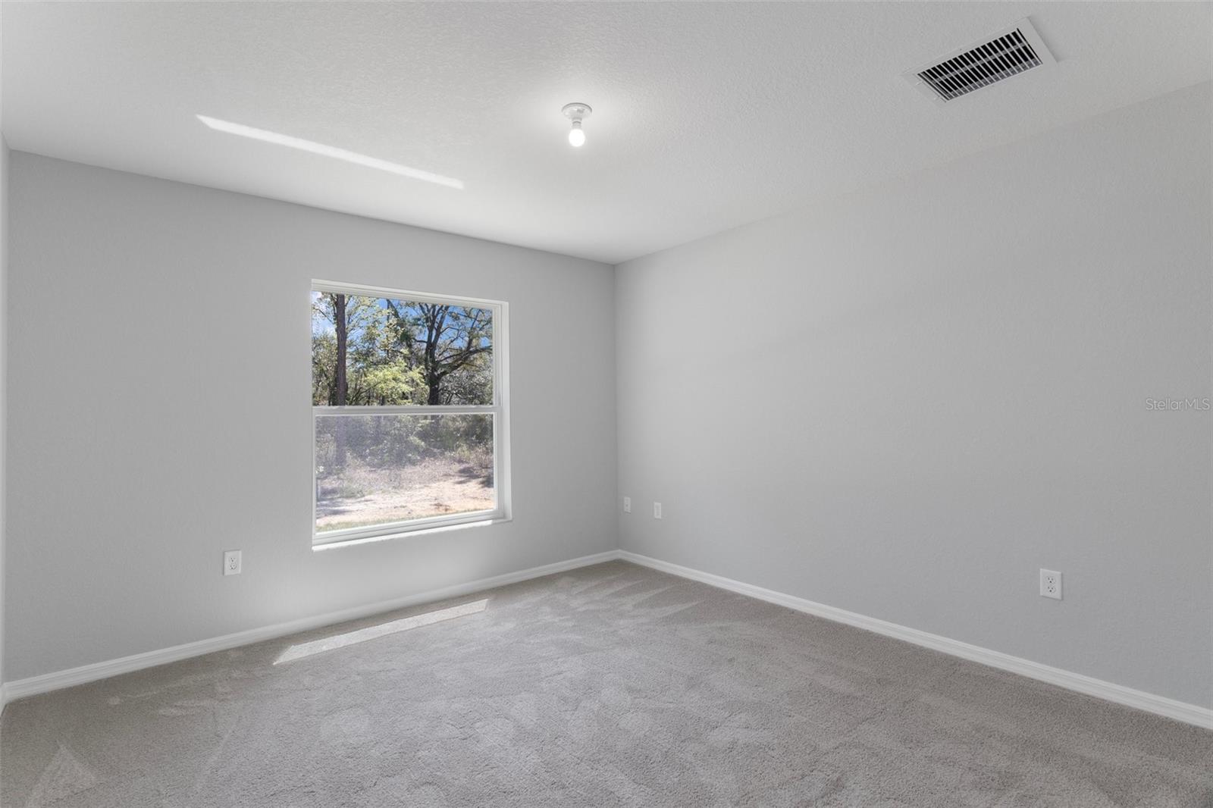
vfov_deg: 72.0
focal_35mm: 16
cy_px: 404
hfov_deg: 95.0
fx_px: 556
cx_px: 606
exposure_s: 1/8
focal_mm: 11
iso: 320
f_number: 8
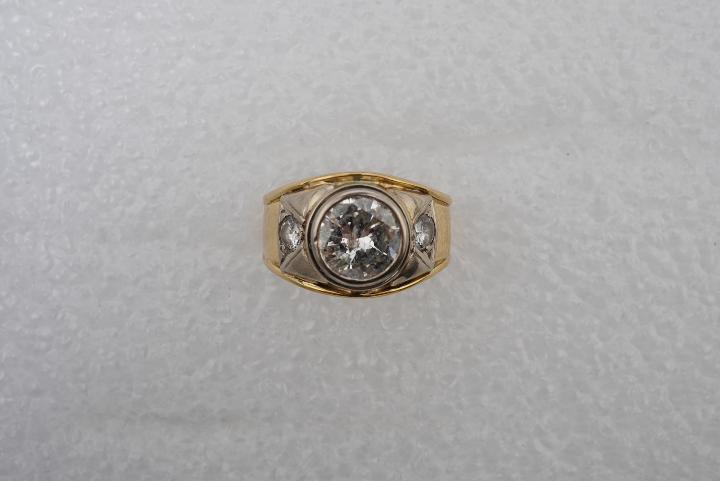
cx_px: 360
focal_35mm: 45
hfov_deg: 43.6
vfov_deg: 29.9
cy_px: 240
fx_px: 900
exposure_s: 1/125
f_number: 20
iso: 500
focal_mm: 30
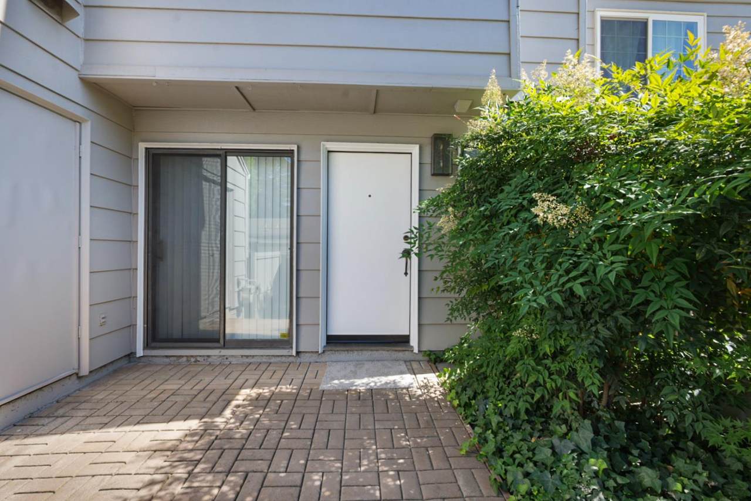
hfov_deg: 96.7
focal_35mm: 16
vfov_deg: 73.7
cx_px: 376
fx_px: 334
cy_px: 250
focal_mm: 16
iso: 100
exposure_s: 1/50
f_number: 8
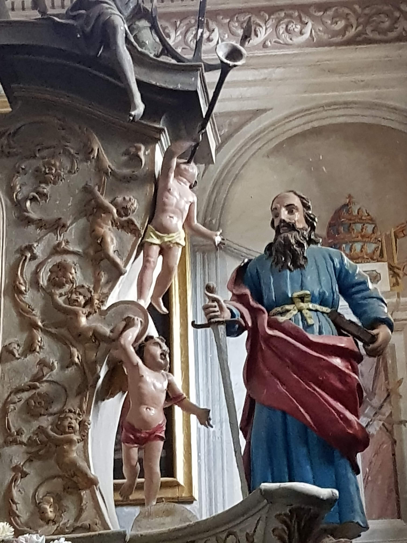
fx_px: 408
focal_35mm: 26
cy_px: 272
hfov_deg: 53.1
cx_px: 204
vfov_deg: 67.3
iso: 800
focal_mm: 4.2
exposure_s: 1/33
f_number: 1.7
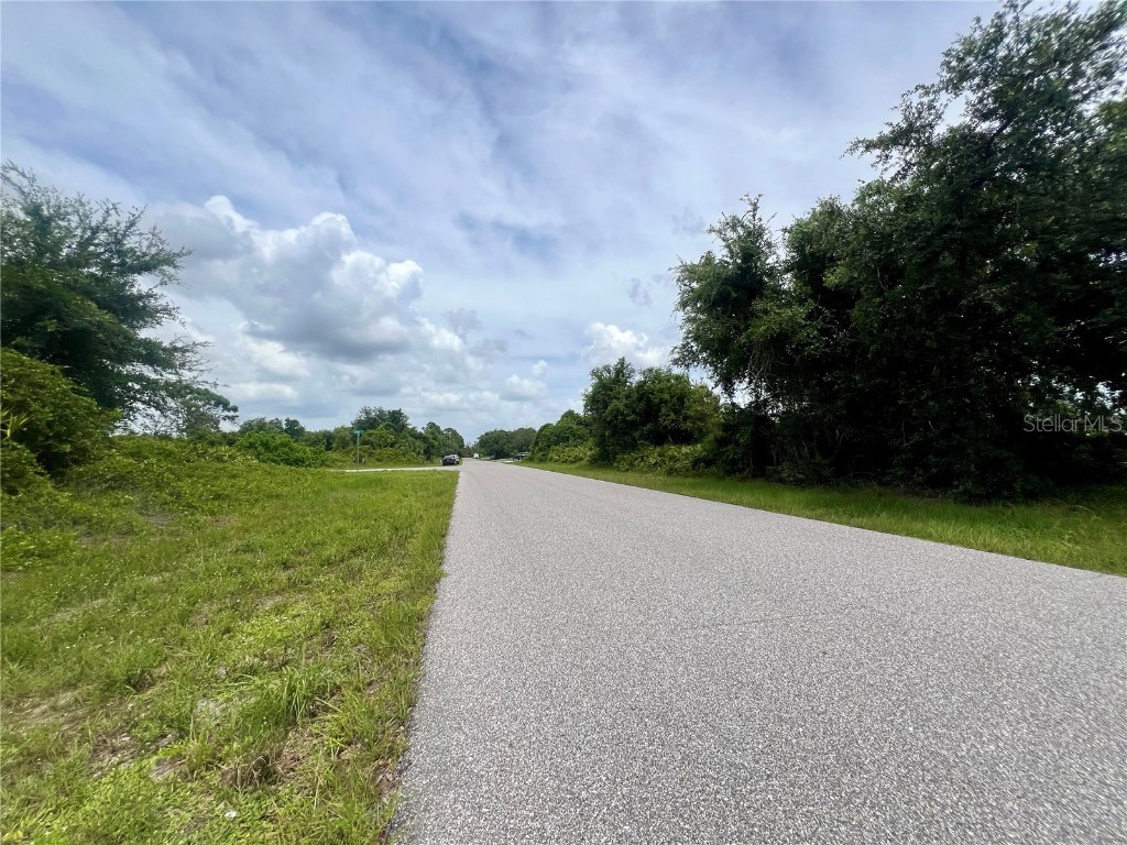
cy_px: 422
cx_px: 564
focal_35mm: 13
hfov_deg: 106.2
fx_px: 423
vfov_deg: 89.9
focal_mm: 1.57
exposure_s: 1/3534
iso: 32
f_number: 1.8
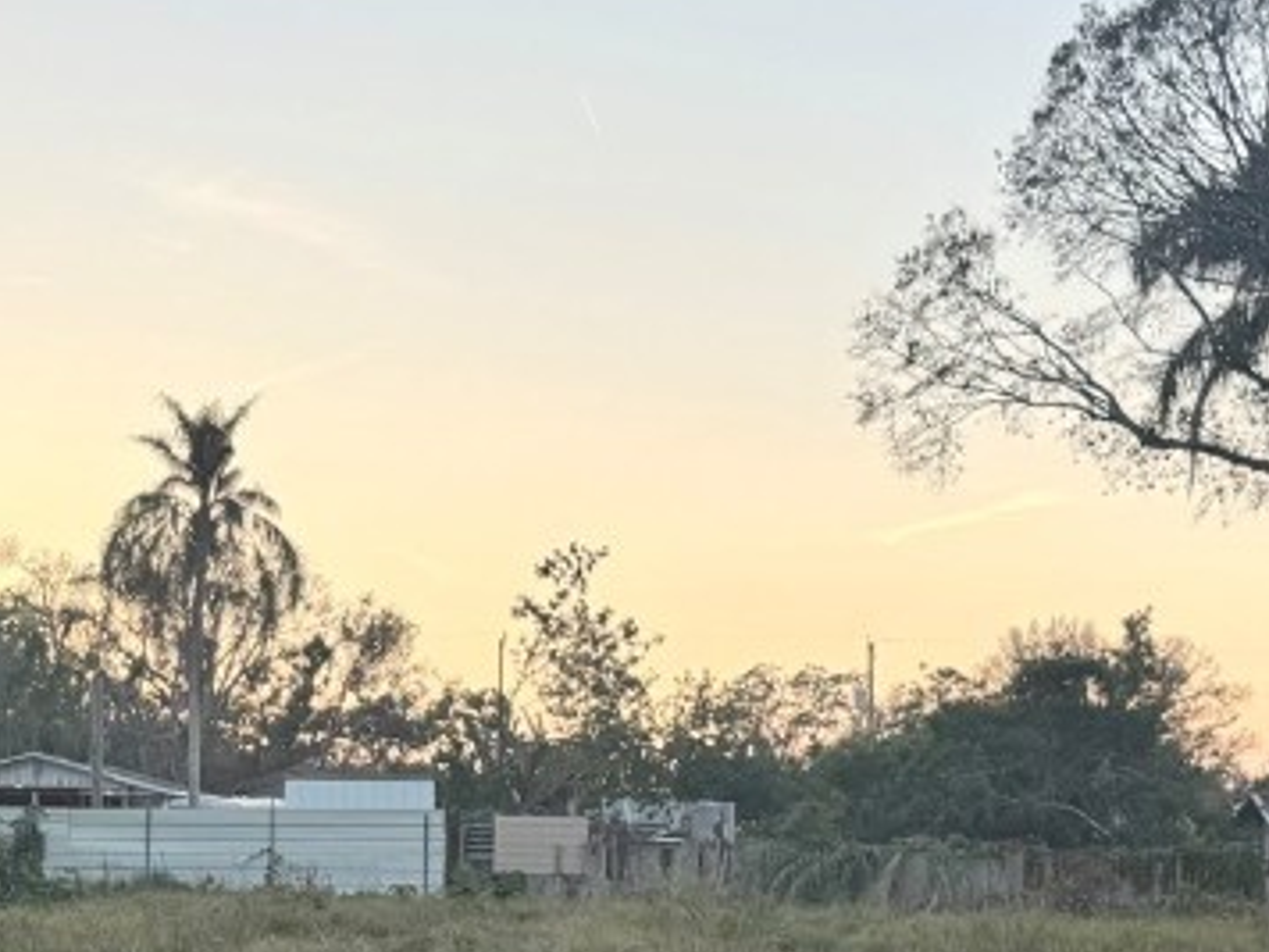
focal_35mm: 69
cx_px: 339
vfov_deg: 20.5
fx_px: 2529
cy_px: 1009
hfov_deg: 27.8
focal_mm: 6.76
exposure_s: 1/563
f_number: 1.78
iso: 80
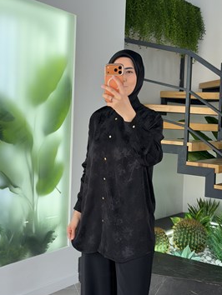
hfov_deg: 26.1
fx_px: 478
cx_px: 103
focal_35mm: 56
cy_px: 130
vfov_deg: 34.3
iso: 100
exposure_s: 1/198
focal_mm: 6.76
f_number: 1.78
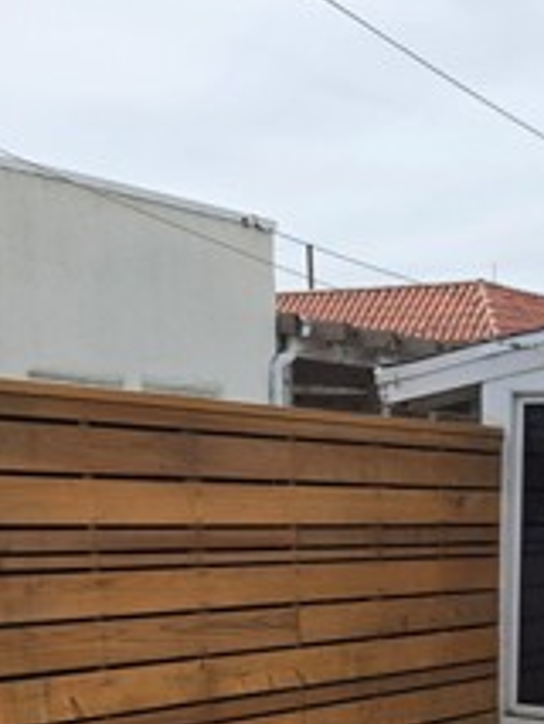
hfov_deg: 20.8
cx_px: 513
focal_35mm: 69
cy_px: 942
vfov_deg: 24.5
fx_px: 1444
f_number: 1.4
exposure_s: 1/7939
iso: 64
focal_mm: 6.5
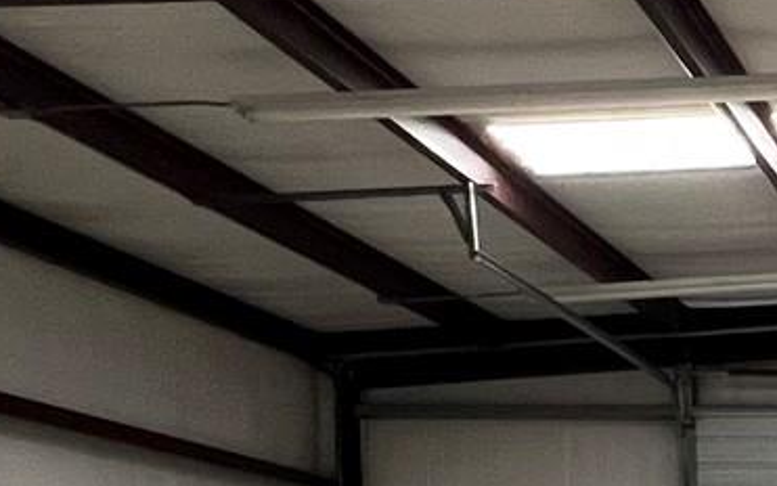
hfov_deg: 19.3
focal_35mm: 76
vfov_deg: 15.9
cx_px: 1449
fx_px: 1610
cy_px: 706
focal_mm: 1.57
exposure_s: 1/73
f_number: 1.8
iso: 250
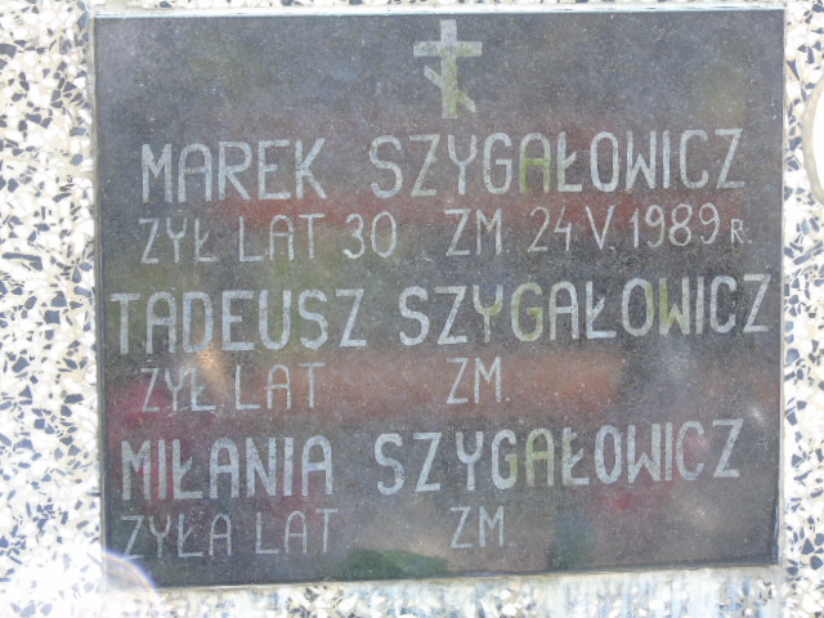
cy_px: 309
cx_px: 412
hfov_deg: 12.2
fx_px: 3856
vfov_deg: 9.2
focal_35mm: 162
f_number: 4.9
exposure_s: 1/60
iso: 400
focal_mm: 29
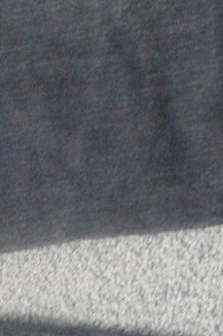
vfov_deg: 19.8
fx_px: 949
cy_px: 267
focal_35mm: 102
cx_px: 43
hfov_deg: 13.3
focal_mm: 4.1
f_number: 2.9
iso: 400
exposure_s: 1/30
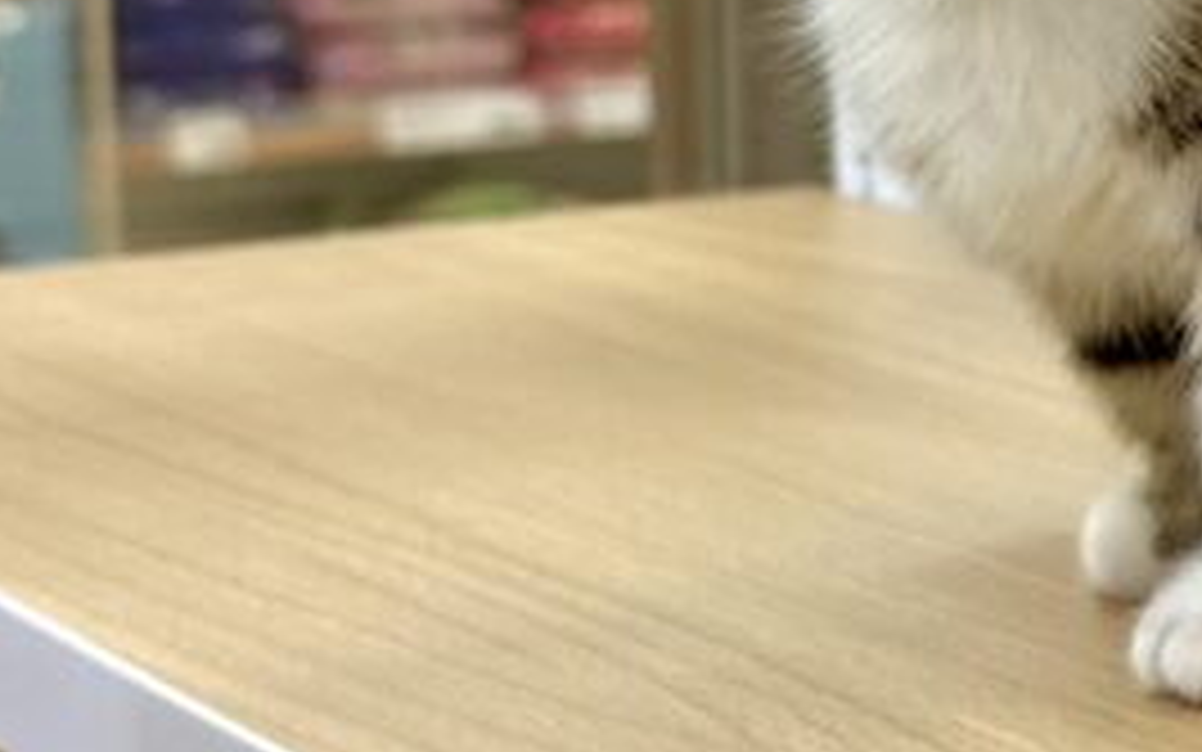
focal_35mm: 61
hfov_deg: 29.1
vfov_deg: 19.7
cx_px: 1427
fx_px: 1999
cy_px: -216
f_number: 1.78
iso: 50
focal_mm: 6.86
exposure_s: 1/125
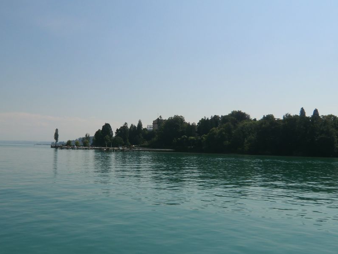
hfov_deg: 58.1
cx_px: 142
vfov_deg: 45.5
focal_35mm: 31
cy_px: 129
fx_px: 303
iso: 64
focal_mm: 4.3
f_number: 7.5
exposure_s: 1/400
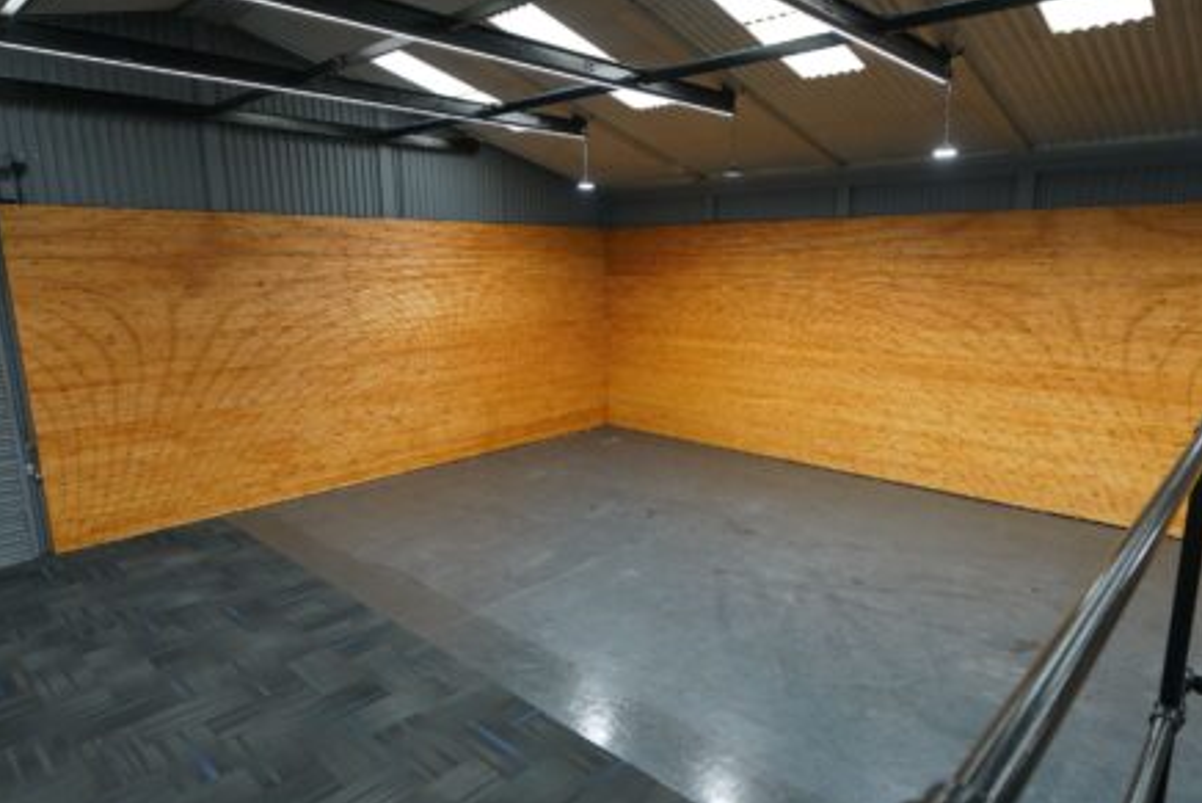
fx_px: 735
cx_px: 645
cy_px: 408
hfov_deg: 78.4
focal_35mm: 22
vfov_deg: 57.3
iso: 1600
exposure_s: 1/160
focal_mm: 16
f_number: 4
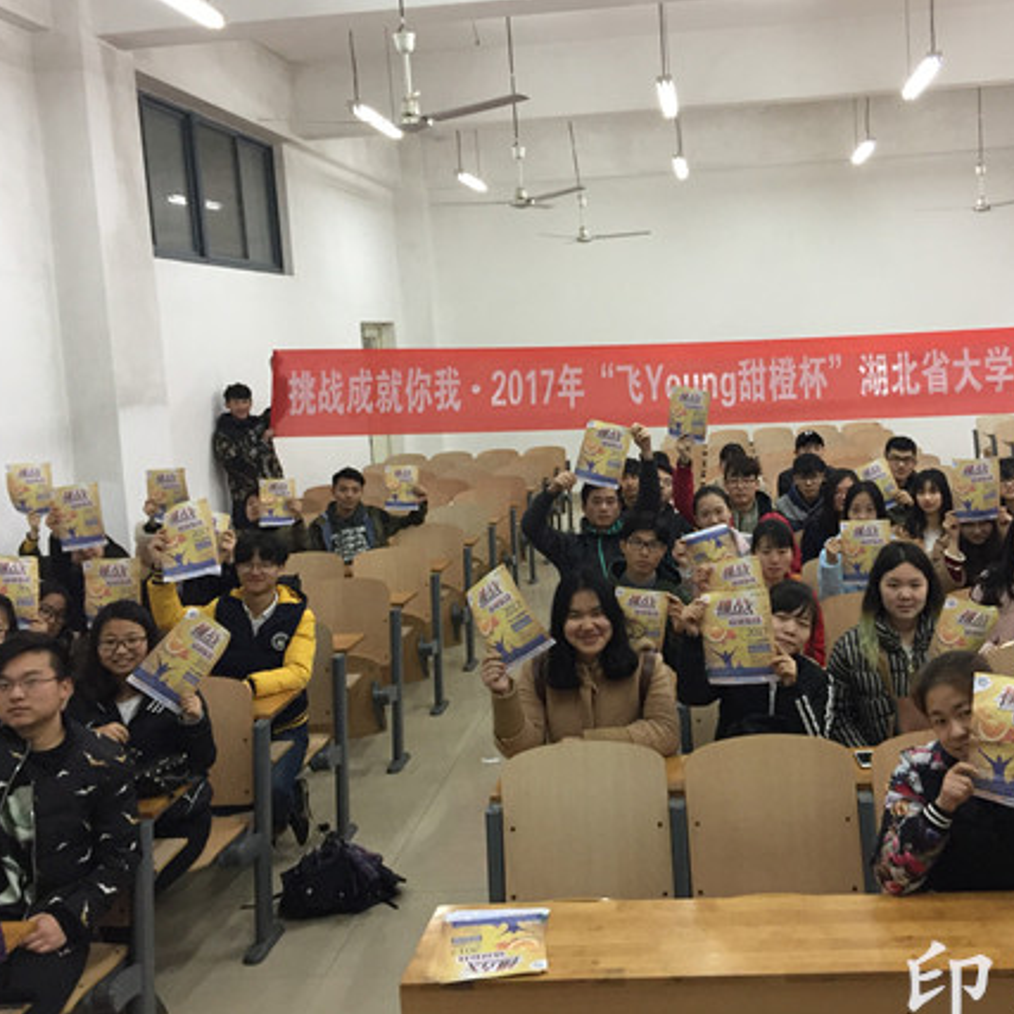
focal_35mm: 36
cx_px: 639
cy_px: 513
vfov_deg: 46.0
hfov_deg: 45.6
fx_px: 1193
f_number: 2.2
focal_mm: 4.15
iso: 160
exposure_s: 1/33
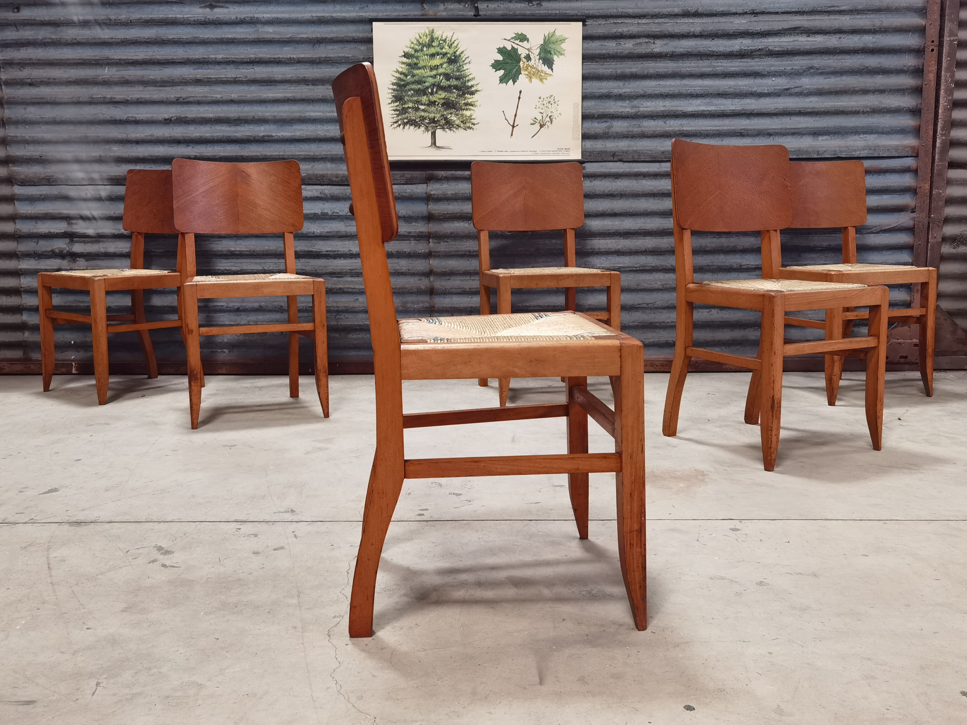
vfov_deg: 44.2
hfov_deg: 56.8
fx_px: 894
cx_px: 484
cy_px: 362
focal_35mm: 32
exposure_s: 1/33.3
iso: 500
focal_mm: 6.71
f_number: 1.9
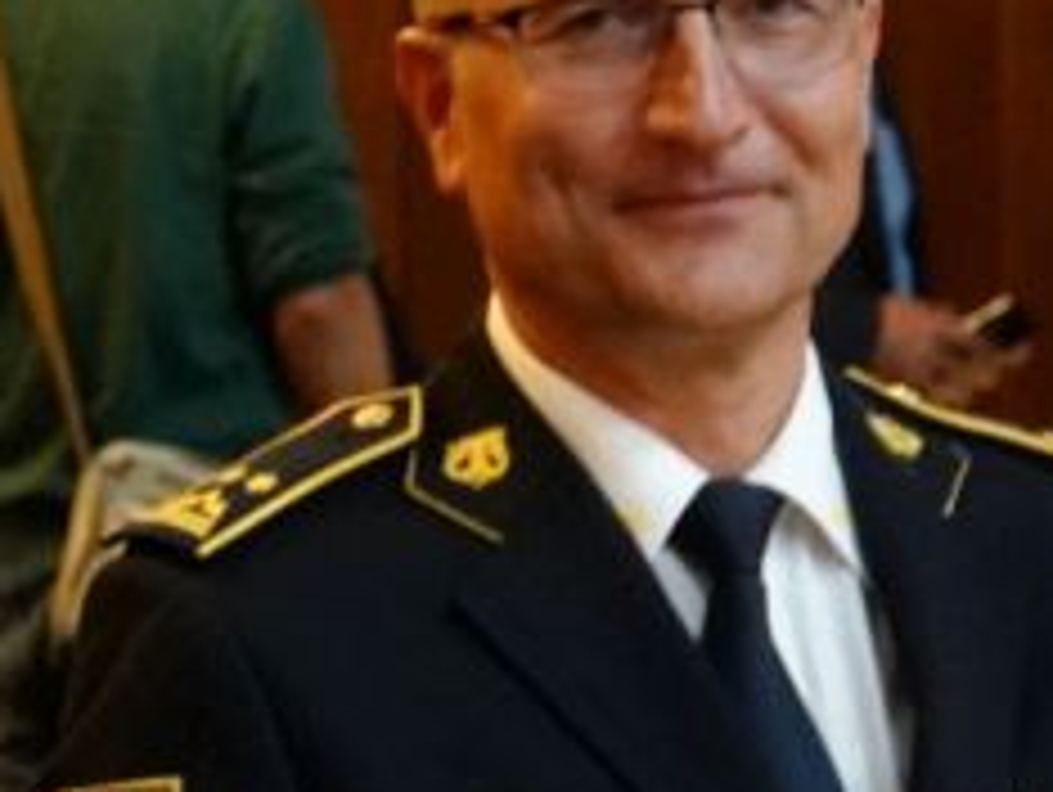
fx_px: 6395
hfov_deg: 9.1
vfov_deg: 7.0
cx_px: -756
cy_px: 873
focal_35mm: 210
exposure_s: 1/50
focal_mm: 18.21
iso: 3200
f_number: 3.2
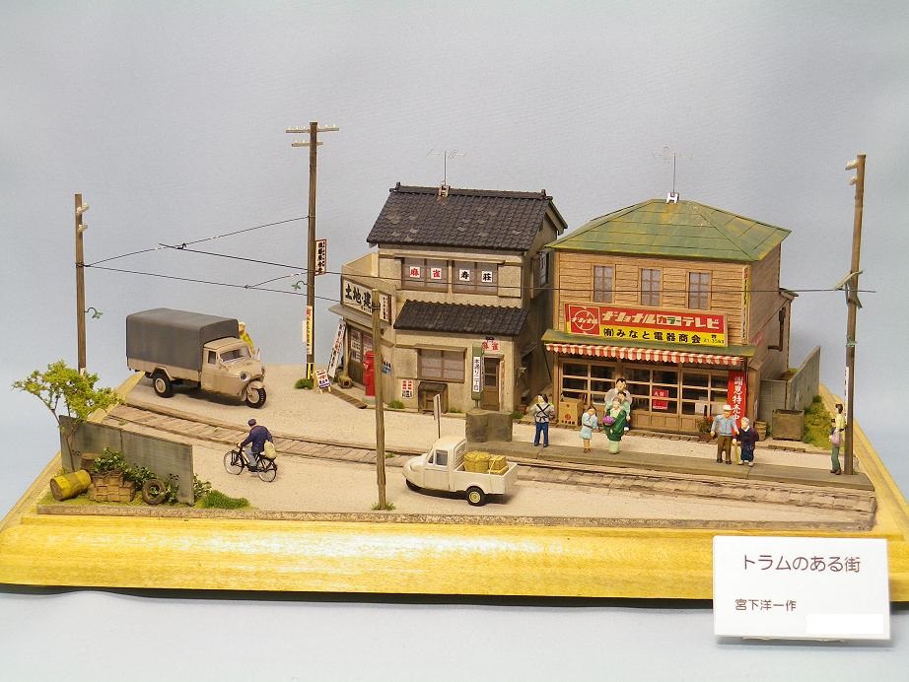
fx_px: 1865
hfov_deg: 27.4
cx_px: 454
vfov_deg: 20.7
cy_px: 341
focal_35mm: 71
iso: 100
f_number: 4.9
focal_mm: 12.5
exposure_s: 1/10
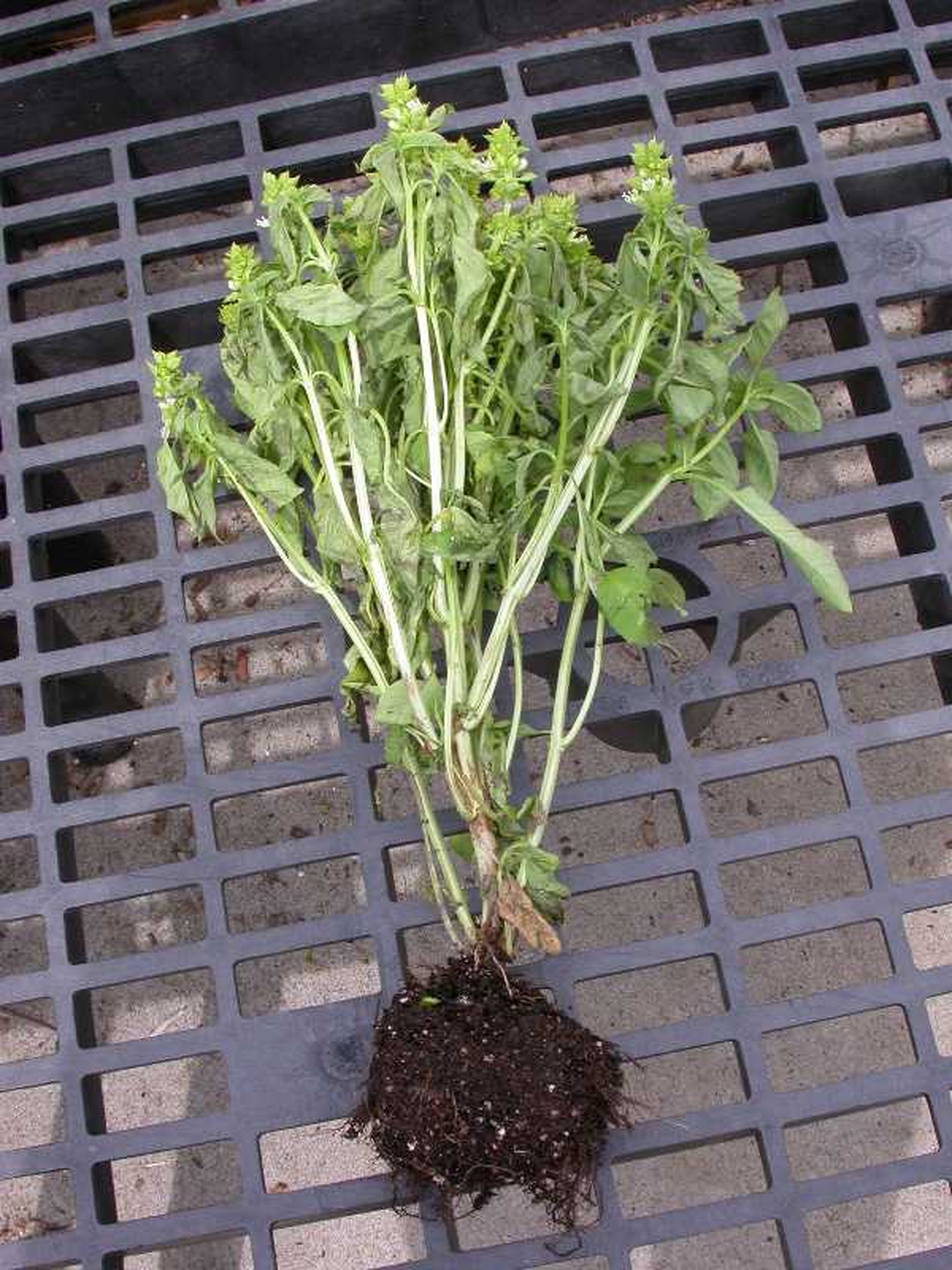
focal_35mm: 45
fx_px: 1650
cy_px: 635
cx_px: 476
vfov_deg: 42.1
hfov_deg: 32.2
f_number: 7
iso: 100
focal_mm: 9.3
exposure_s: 1/160
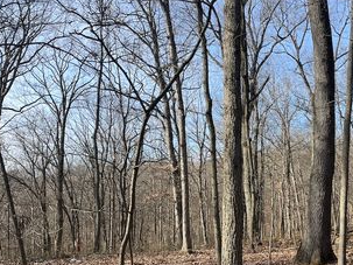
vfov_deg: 38.2
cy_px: 178
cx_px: 234
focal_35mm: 37
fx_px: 377
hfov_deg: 49.3
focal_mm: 5.1
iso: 50
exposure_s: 1/1129
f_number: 1.6
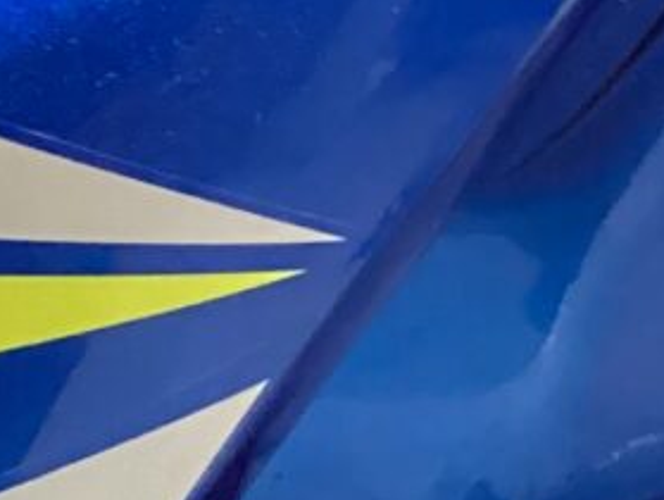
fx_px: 4091
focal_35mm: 213
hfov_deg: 8.8
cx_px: -581
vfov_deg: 6.8
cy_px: 1024
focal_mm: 3.3
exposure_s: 1/60
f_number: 2.4
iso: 400
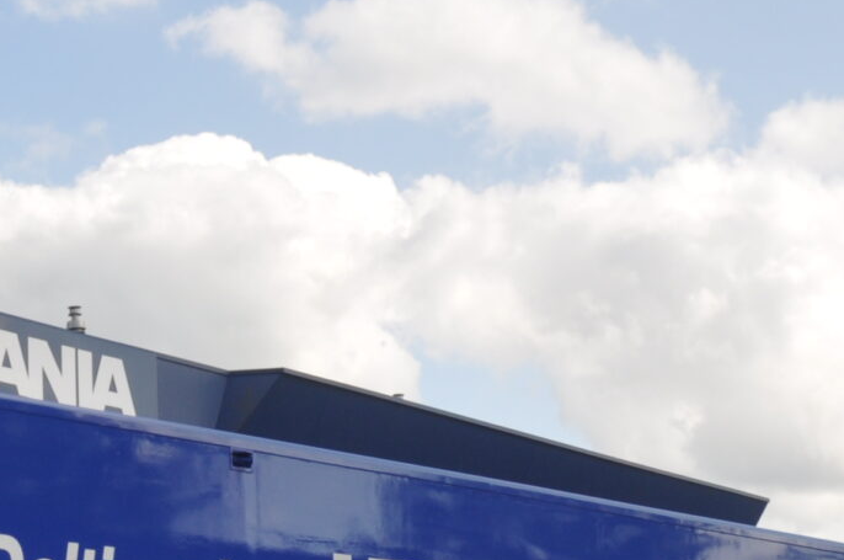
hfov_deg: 17.4
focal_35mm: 112
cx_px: -177
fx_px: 2621
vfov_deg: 12.0
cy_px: 567
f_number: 10
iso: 200
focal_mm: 20
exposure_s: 1/200
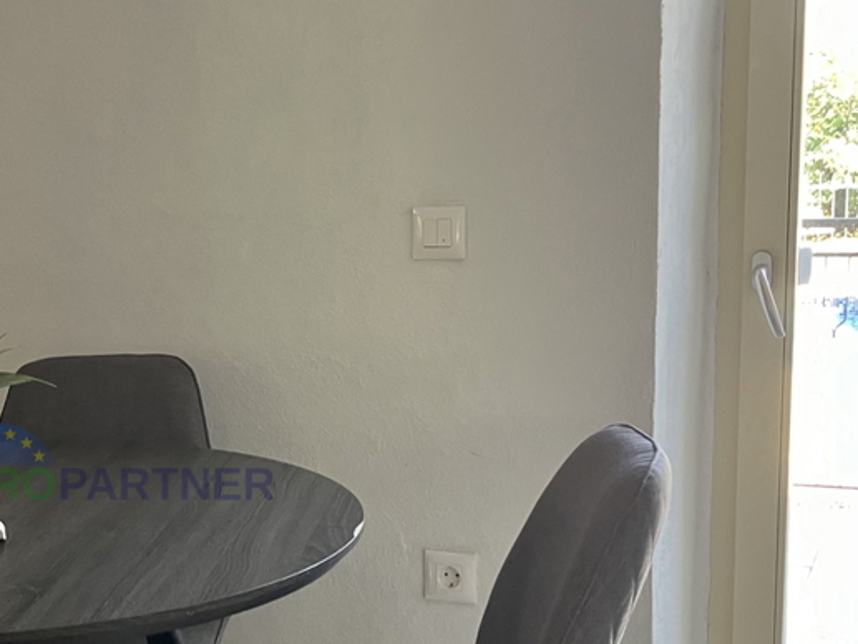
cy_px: 461
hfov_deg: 28.7
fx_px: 1611
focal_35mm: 65
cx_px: 101
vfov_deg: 22.4
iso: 80
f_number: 1.8
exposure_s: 1/72
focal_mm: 3.99
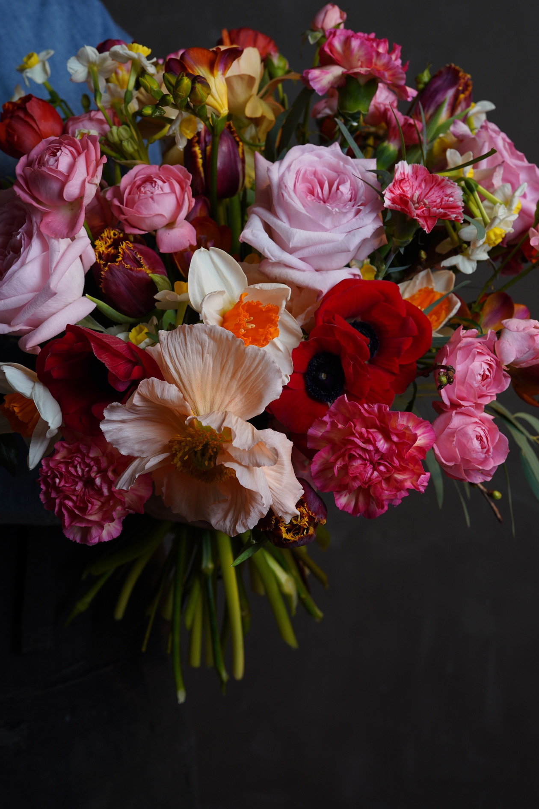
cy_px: 323
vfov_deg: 32.8
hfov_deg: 22.3
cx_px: 284
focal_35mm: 61
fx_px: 1369
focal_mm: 50
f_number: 8
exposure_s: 1/80
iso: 200
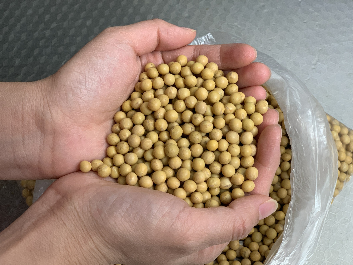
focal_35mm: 52
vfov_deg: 28.0
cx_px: 176
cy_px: 132
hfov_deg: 36.8
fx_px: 530
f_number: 2.4
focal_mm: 6
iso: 125
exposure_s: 1/103
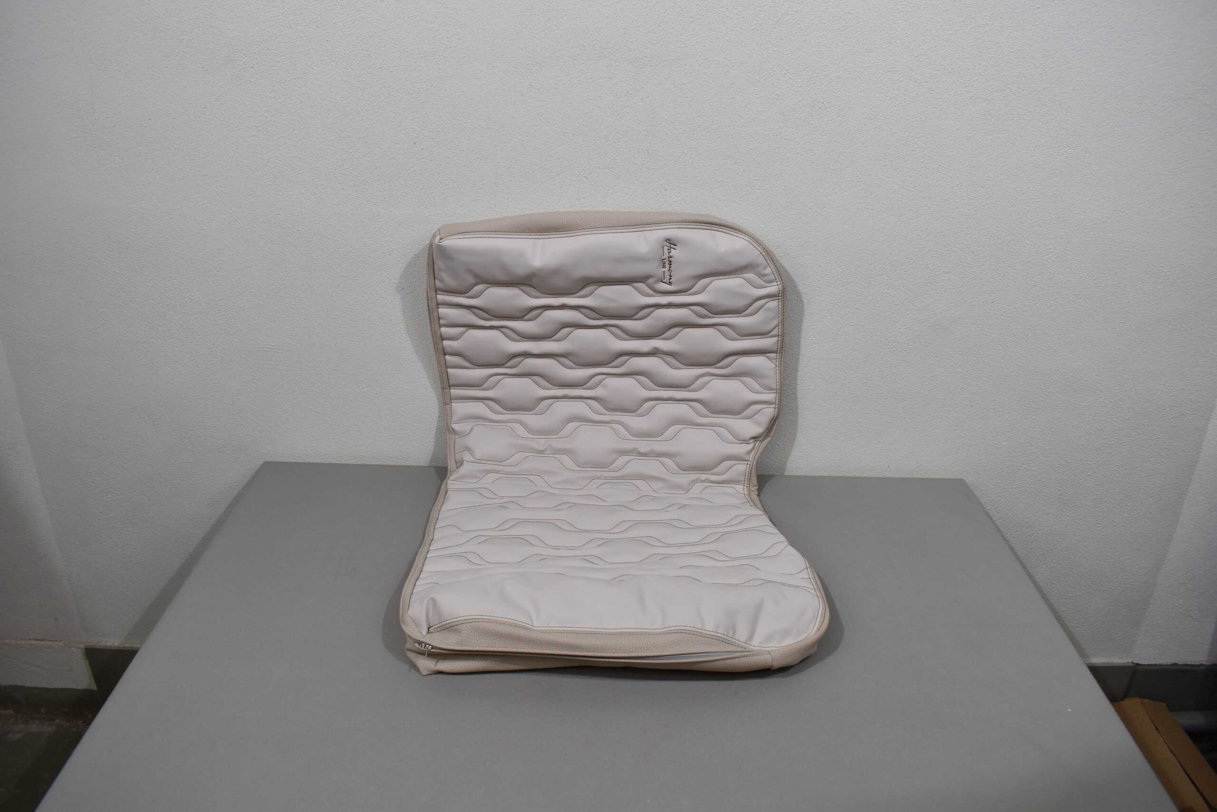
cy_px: 406
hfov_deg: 67.4
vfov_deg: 47.9
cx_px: 608
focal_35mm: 27
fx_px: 913
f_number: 5.6
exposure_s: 1/125
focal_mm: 18
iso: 360
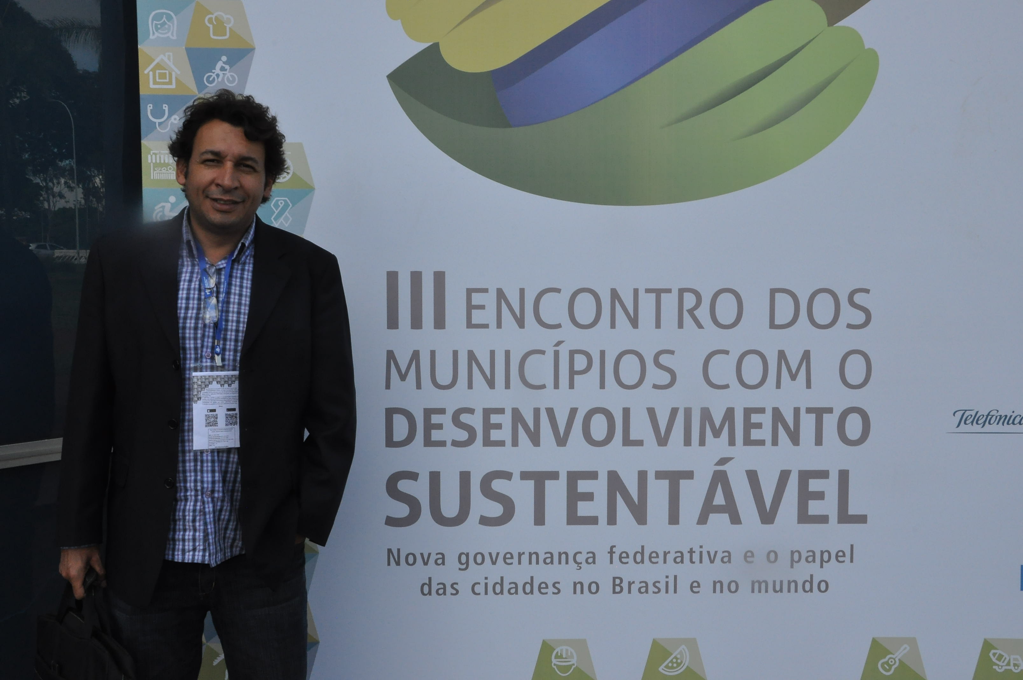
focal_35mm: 39
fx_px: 1107
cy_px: 340
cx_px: 512
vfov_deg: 34.1
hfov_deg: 49.6
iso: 1000
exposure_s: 1/200
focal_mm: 26
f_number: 20
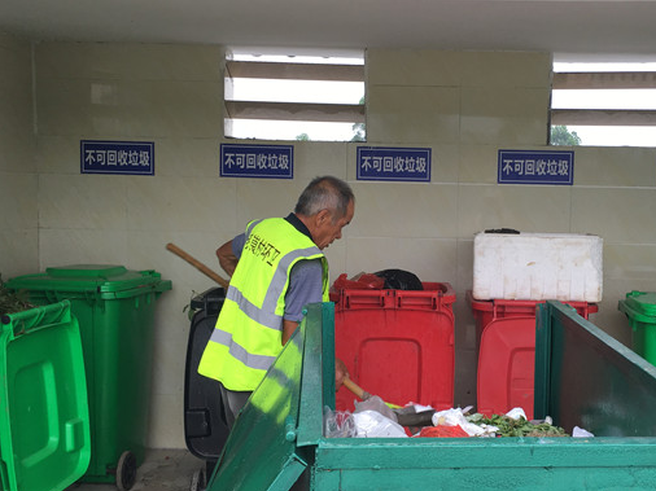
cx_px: 451
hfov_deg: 43.1
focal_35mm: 43
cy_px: 260
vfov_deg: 33.6
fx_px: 814
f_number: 2.2
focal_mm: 4.15
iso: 25
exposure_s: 1/100
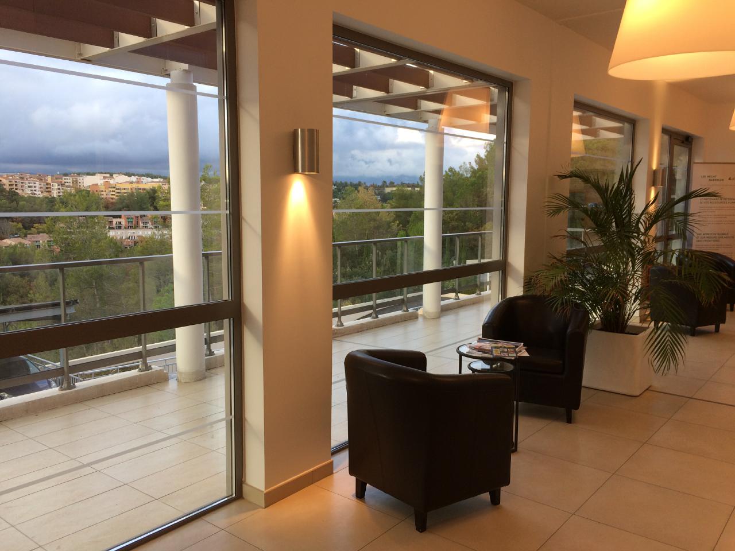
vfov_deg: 48.2
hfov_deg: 61.7
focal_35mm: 29
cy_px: 276
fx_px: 616
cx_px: 368
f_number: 2.2
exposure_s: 1/118
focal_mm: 4.15
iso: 32
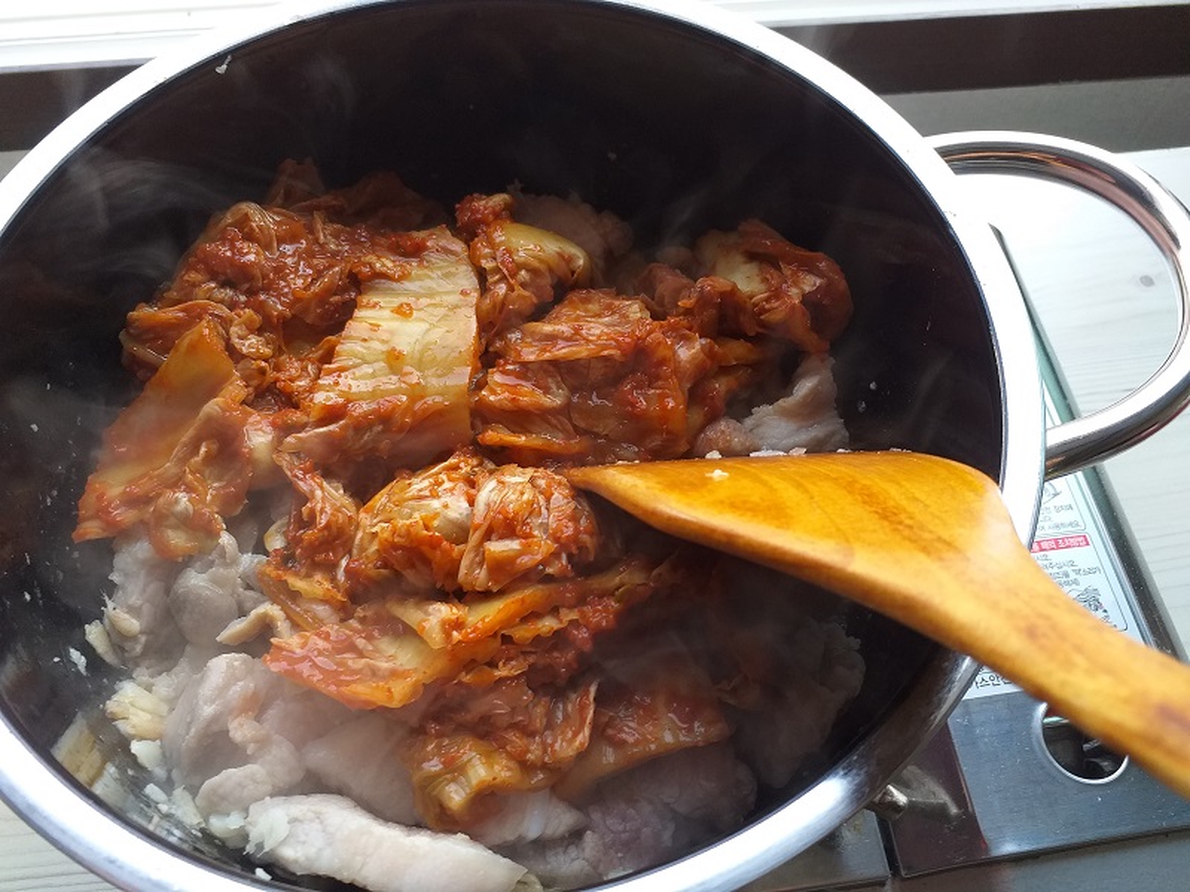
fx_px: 894
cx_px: 595
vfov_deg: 53.1
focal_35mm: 26
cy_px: 446
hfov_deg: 67.3
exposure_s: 1/100
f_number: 1.9
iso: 40
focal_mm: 3.6
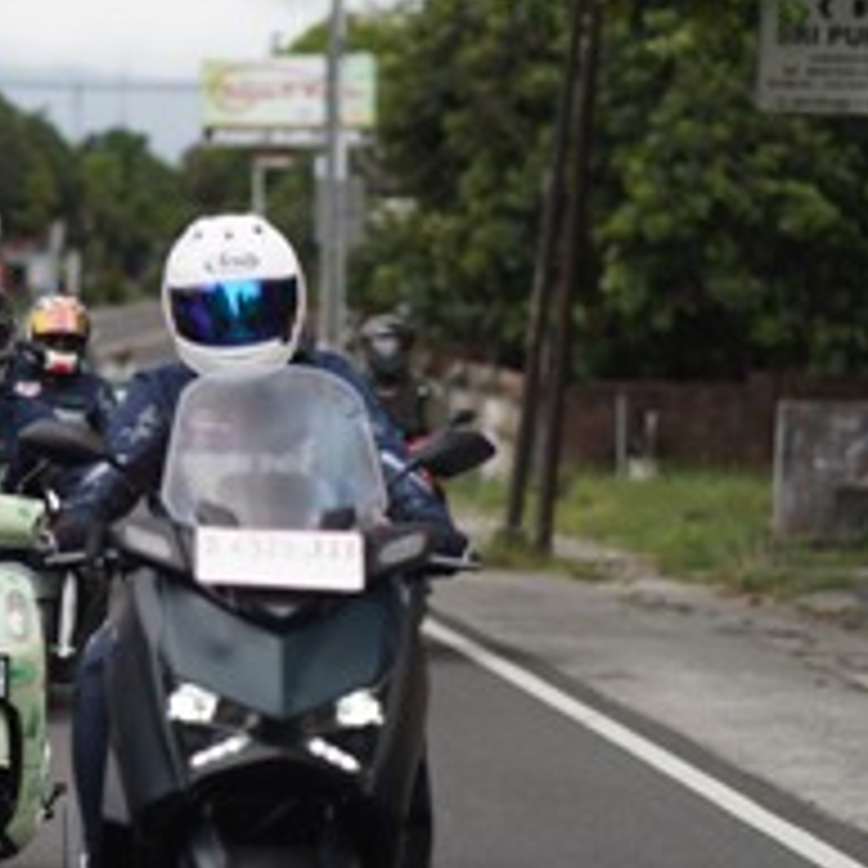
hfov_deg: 10.3
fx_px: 4766
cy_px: 506
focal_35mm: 168
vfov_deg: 10.4
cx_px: -54
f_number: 2.2
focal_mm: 85
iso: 160
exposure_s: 1/1250
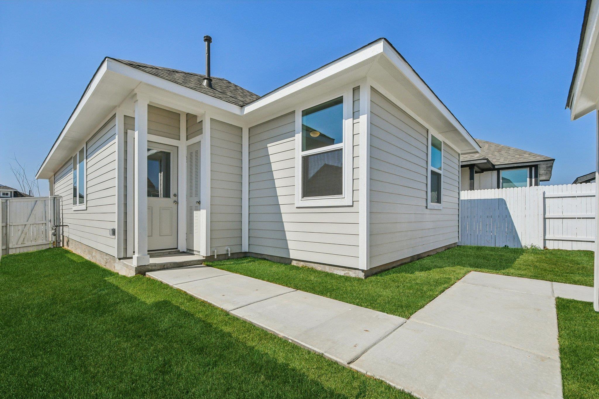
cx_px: 300
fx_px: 250
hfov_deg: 100.4
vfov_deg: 77.3
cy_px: 200
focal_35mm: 15
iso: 400
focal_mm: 10
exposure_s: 1/2500
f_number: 8
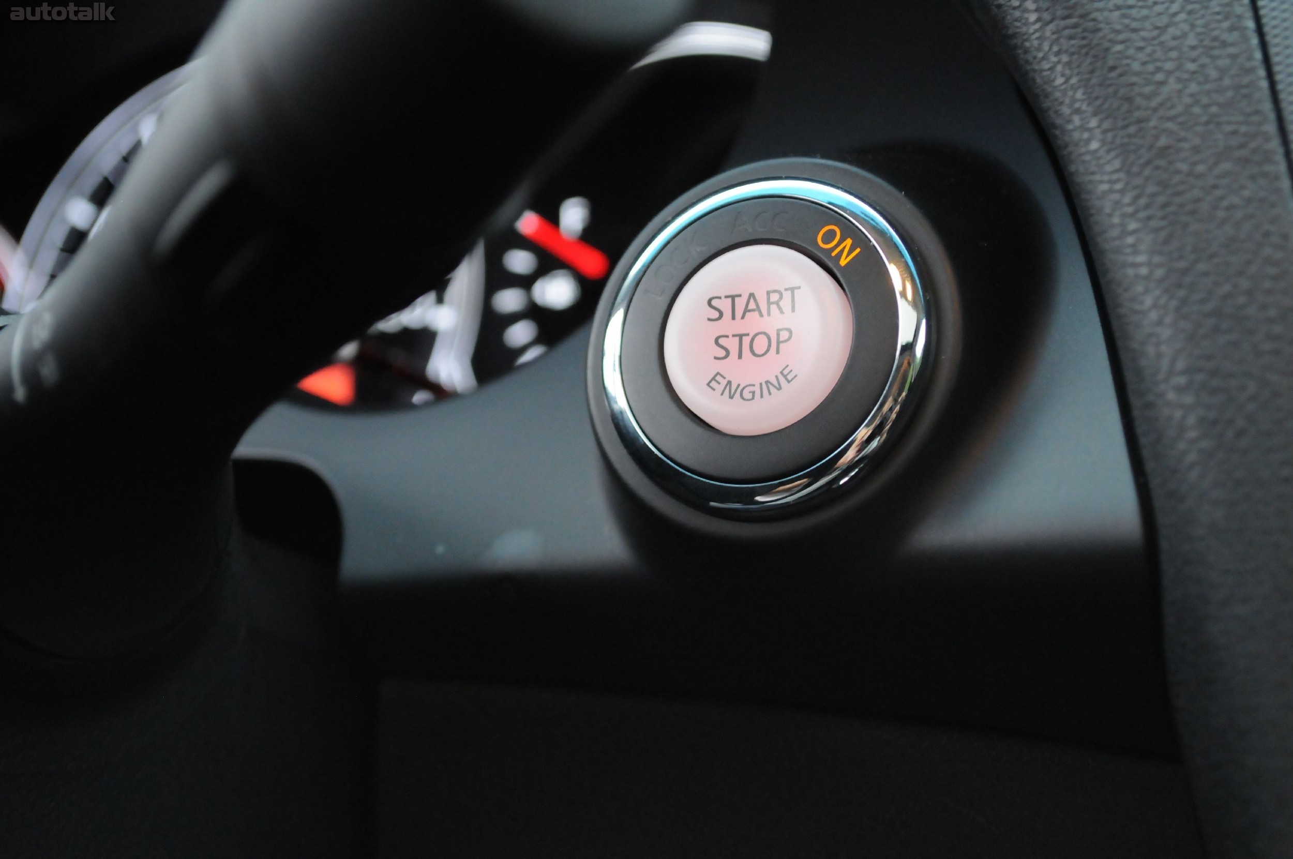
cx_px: 646
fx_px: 2153
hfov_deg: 33.4
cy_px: 430
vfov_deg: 22.6
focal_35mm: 60
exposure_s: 1/50
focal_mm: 40
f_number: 5.6
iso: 2000
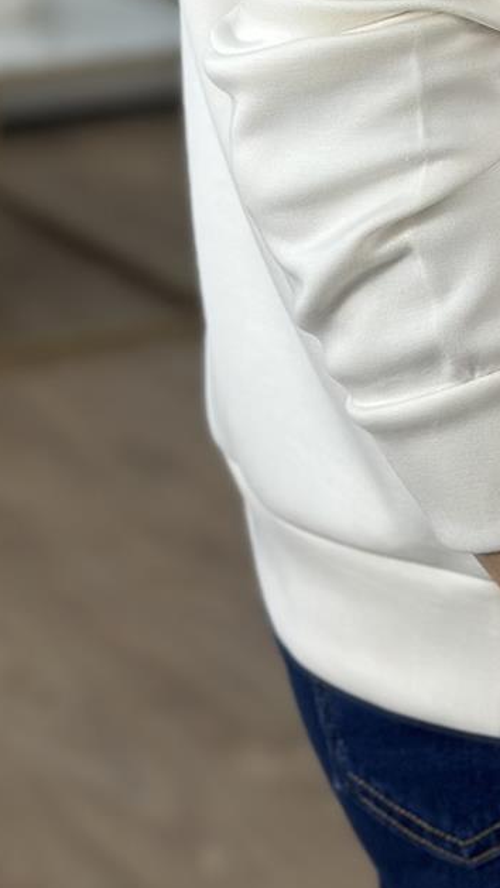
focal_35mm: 133
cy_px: -121
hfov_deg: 9.0
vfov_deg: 15.6
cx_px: 590
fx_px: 3134
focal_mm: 6.86
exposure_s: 1/224
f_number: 1.78
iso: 80
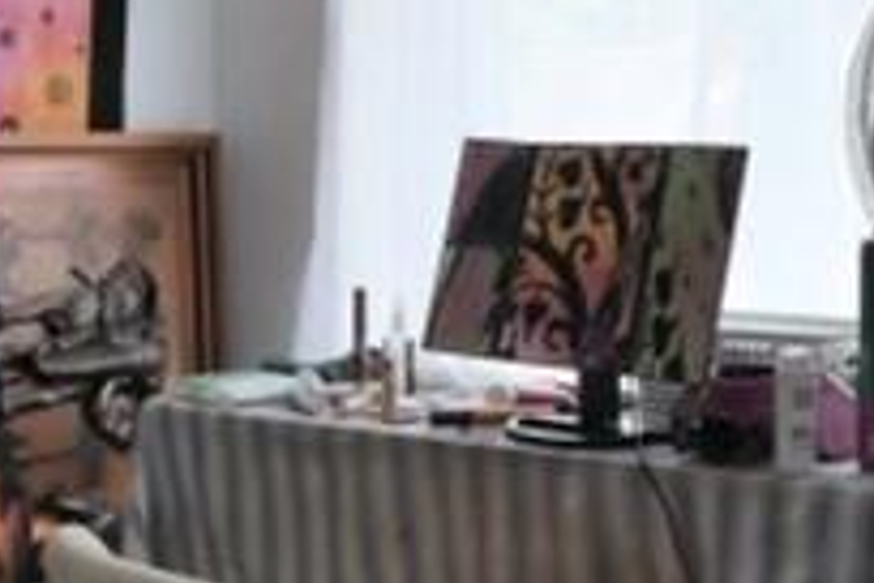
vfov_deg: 18.6
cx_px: 484
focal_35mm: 73
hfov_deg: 27.7
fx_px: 1772
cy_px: 174
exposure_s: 1/80
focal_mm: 7
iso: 200
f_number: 4
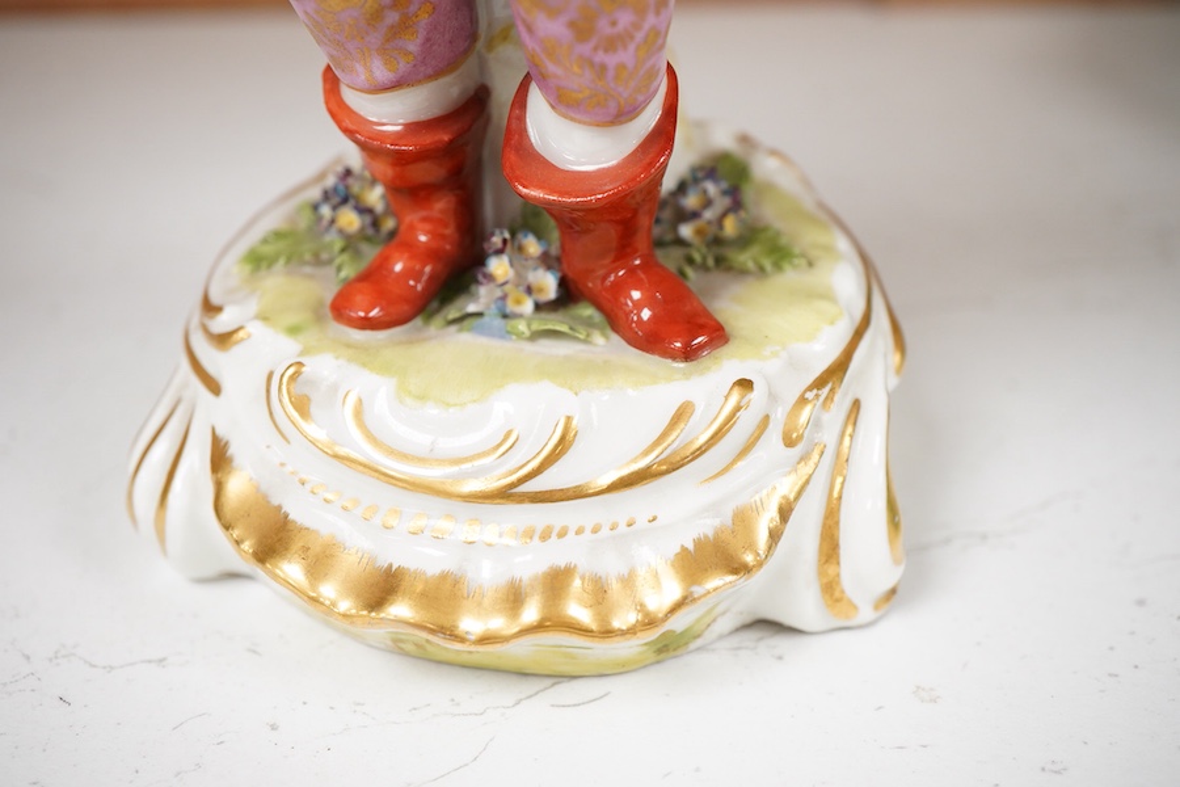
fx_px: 1475
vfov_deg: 29.9
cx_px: 590
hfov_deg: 43.6
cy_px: 394
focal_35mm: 45
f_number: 7.1
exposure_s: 1/125
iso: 1250
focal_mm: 30
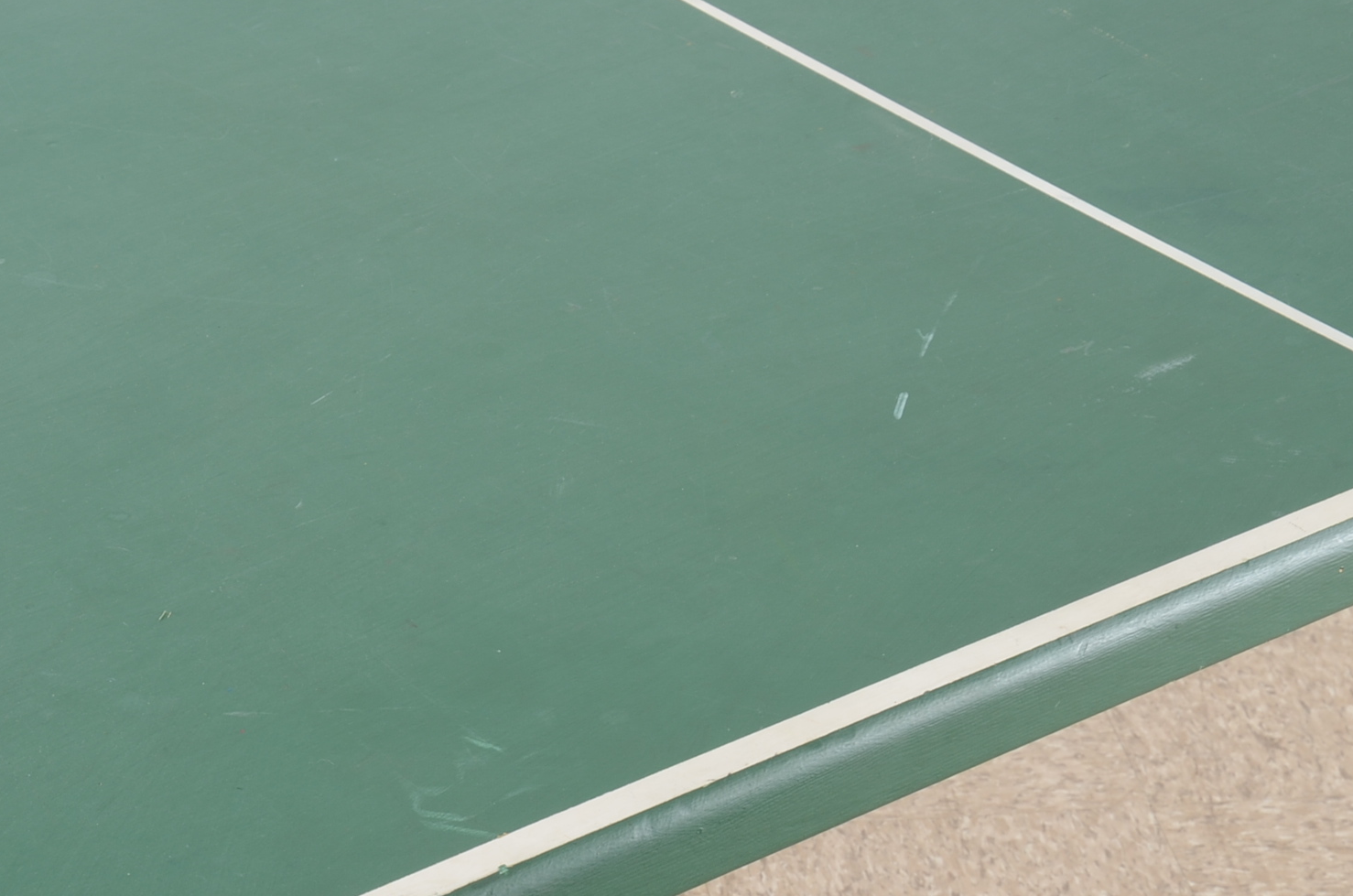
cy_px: 647
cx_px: 330
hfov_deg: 20.3
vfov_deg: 13.6
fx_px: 3751
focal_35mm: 100
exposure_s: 1/100
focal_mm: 40
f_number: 13
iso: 160
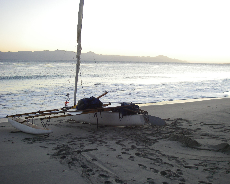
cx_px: 124
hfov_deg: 43.8
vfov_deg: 35.7
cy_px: 94
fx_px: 286
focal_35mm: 42
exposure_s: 1/50
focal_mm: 6.3
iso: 100
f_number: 3.3
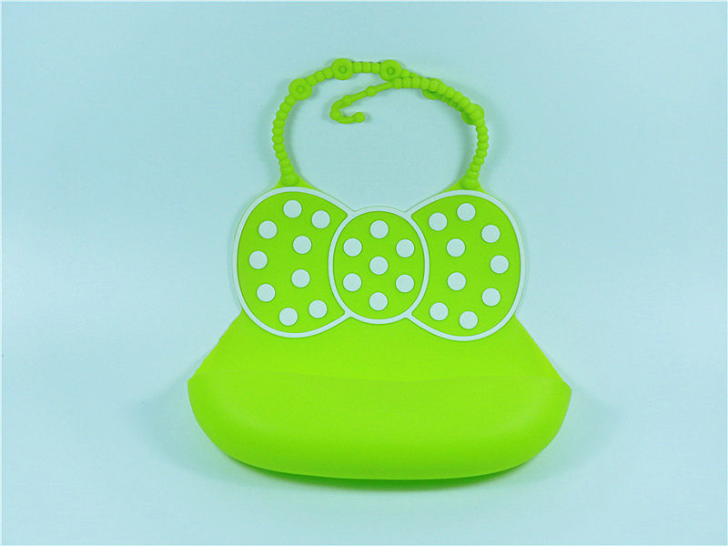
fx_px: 4501
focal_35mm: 214
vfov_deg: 6.9
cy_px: 273
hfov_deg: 9.2
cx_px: 364
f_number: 5.1
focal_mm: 38.6
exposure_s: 1/125
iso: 200
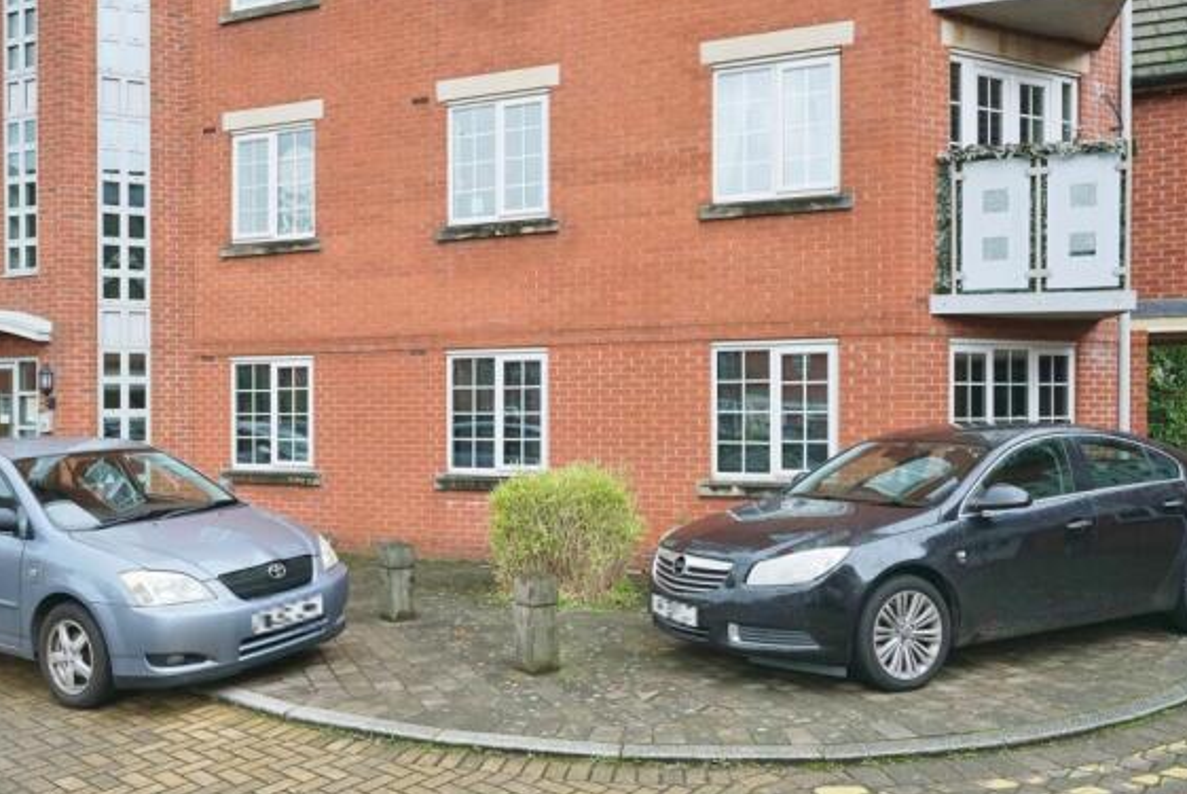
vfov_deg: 46.4
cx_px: 538
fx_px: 924
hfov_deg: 65.3
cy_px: 446
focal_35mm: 28
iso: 2000
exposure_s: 1/250
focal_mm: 24
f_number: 6.3
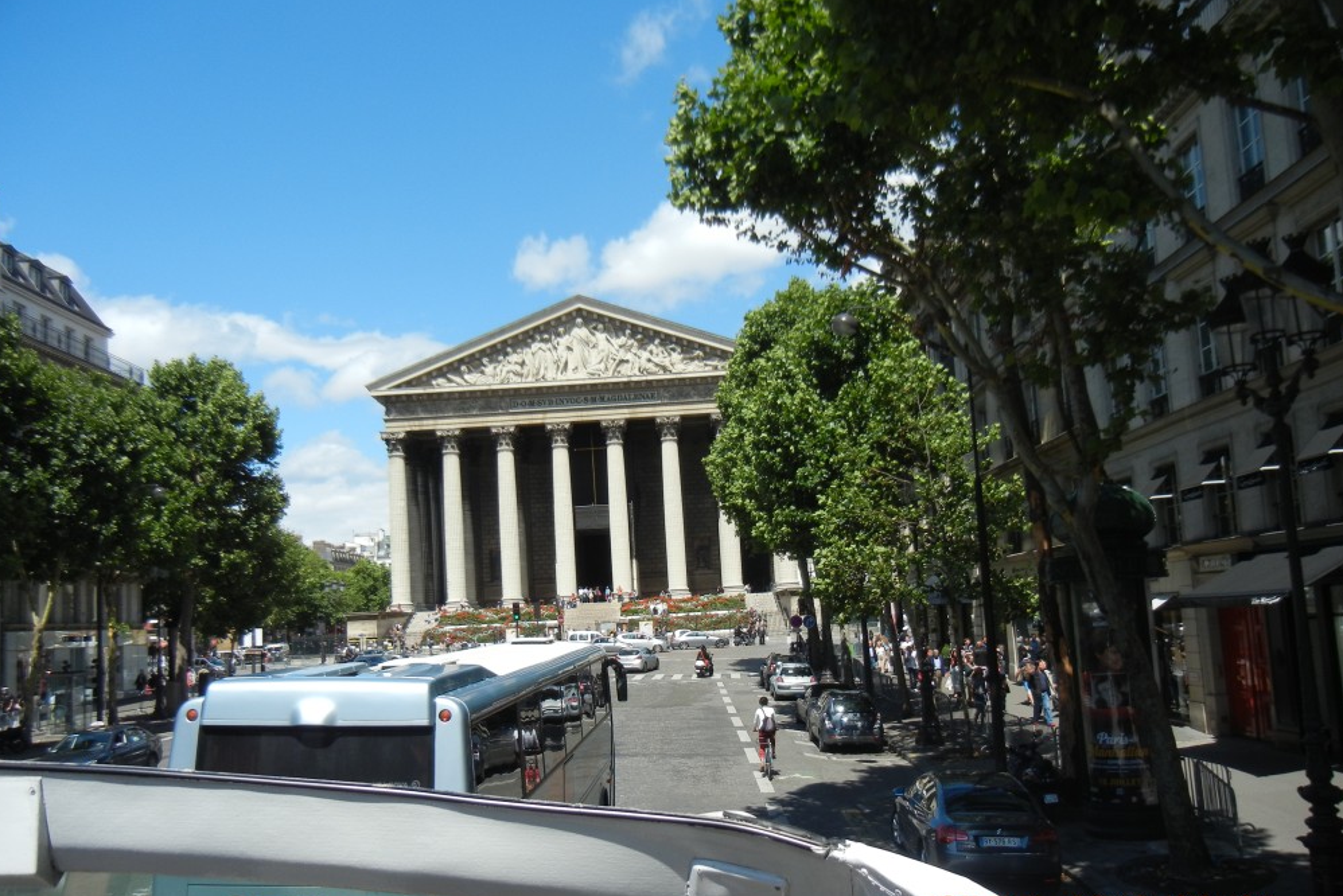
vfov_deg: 41.1
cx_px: 673
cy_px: 505
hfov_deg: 58.7
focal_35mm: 32
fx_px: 1194
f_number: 7
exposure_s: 1/345
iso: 160
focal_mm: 5.4
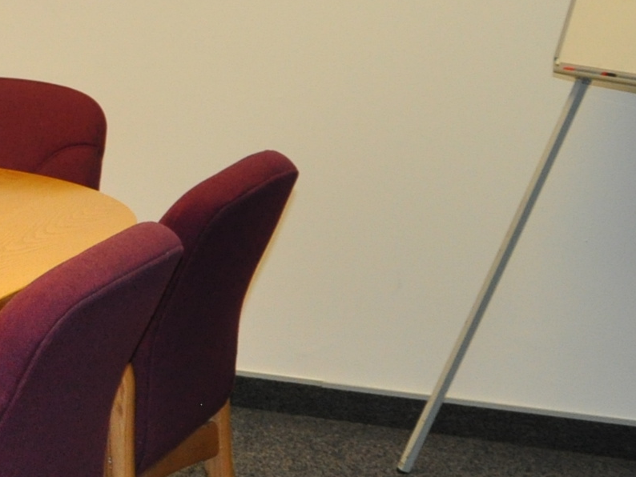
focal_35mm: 105
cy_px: 171
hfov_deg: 16.3
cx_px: -446
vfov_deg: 14.1
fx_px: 1930
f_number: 4
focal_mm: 18
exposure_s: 1/60
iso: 800
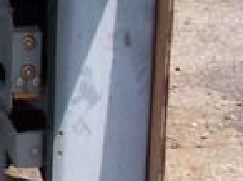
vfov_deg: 8.8
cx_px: -218
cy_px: 30
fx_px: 1170
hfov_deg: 10.9
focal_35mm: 167
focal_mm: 6.3
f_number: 4
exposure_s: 1/500
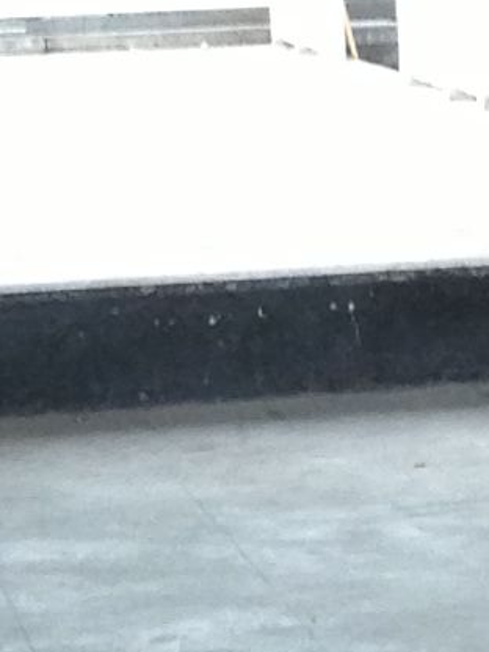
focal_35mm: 259
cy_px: 187
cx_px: 840
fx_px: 4878
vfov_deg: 7.6
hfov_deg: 5.7
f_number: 2.4
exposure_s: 1/20
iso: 100
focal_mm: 4.13
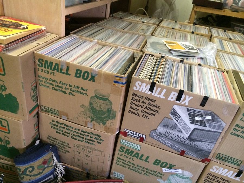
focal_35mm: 30
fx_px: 211
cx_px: 122
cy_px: 92
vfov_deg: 46.8
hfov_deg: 60.0
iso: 320
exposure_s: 1/17
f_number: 2.2
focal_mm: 4.12
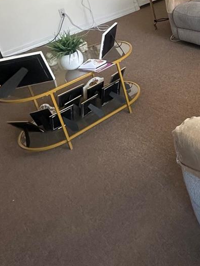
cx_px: 211
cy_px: 42
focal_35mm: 41
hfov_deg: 31.8
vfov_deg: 43.0
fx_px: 316
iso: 320
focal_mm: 2.22
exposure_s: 1/60
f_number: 2.2
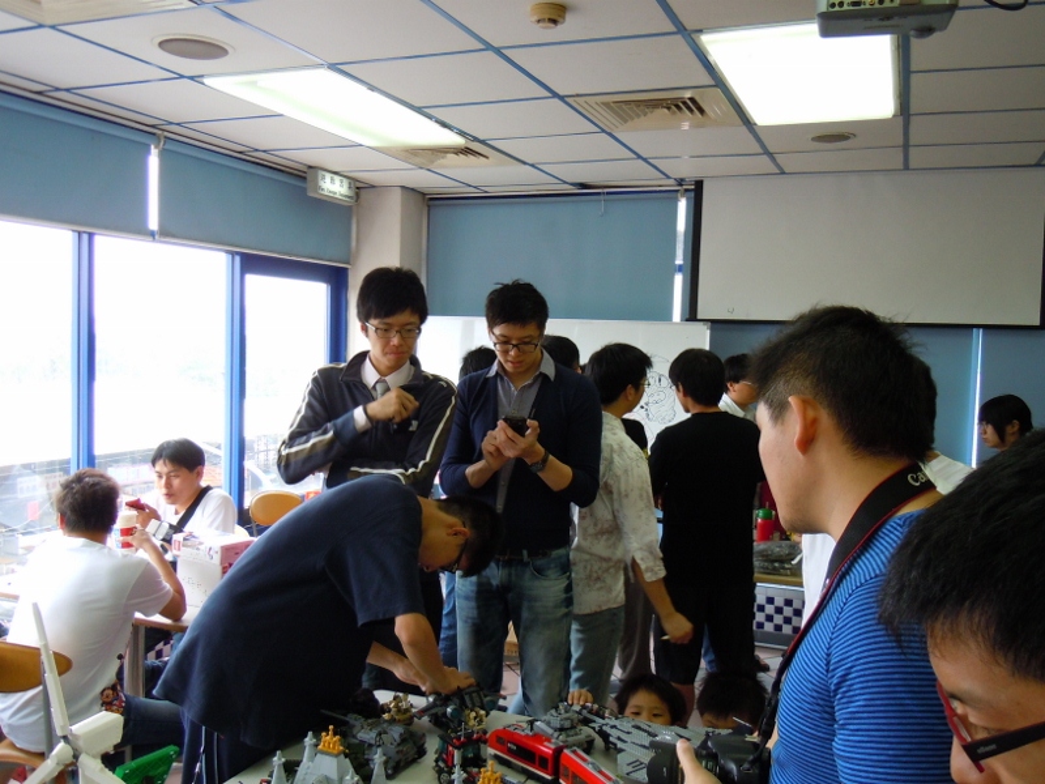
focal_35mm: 30
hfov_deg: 60.0
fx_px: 906
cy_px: 392
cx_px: 522
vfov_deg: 46.8
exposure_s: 1/60
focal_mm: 5.4
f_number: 3.5
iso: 200
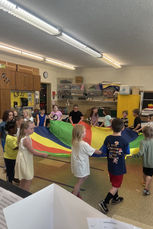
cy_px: 116
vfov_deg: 65.5
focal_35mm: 28
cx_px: 85
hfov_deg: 46.3
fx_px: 179
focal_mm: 5.7
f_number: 1.5
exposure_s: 1/135
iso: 64
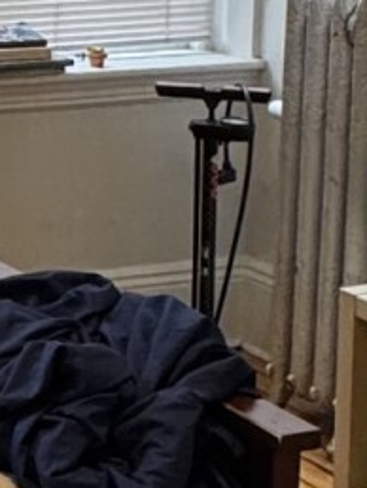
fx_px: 1567
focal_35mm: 111
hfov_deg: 11.7
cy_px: -76
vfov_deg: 17.0
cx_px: -403
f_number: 2.2
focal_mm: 2.22
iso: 200
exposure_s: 1/120
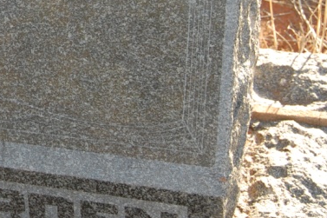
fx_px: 1147
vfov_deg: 10.7
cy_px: -19
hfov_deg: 15.7
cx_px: -39
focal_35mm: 126
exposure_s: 1/125
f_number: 5.6
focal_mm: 31
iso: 320
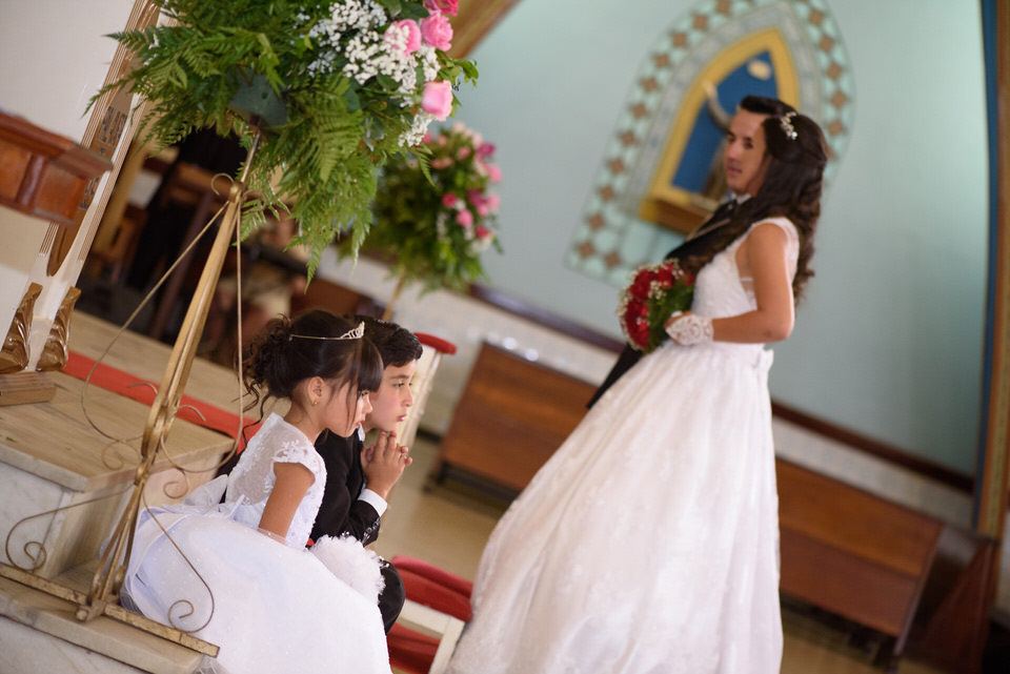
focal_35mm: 105
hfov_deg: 19.4
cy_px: 337
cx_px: 505
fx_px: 2947
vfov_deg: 13.1
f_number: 3.5
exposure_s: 1/125
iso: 2500
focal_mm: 105
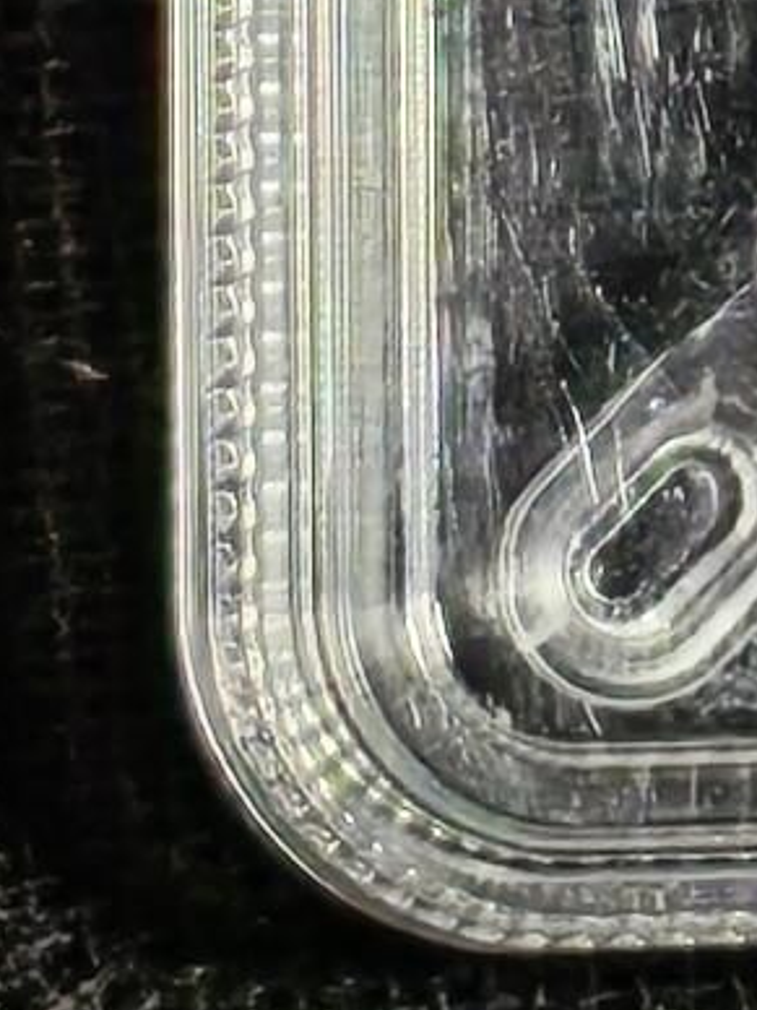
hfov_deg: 3.0
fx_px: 14462
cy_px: -1270
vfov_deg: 3.9
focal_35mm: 496
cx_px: 1701
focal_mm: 4.94
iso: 50
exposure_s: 1/669
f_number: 1.5
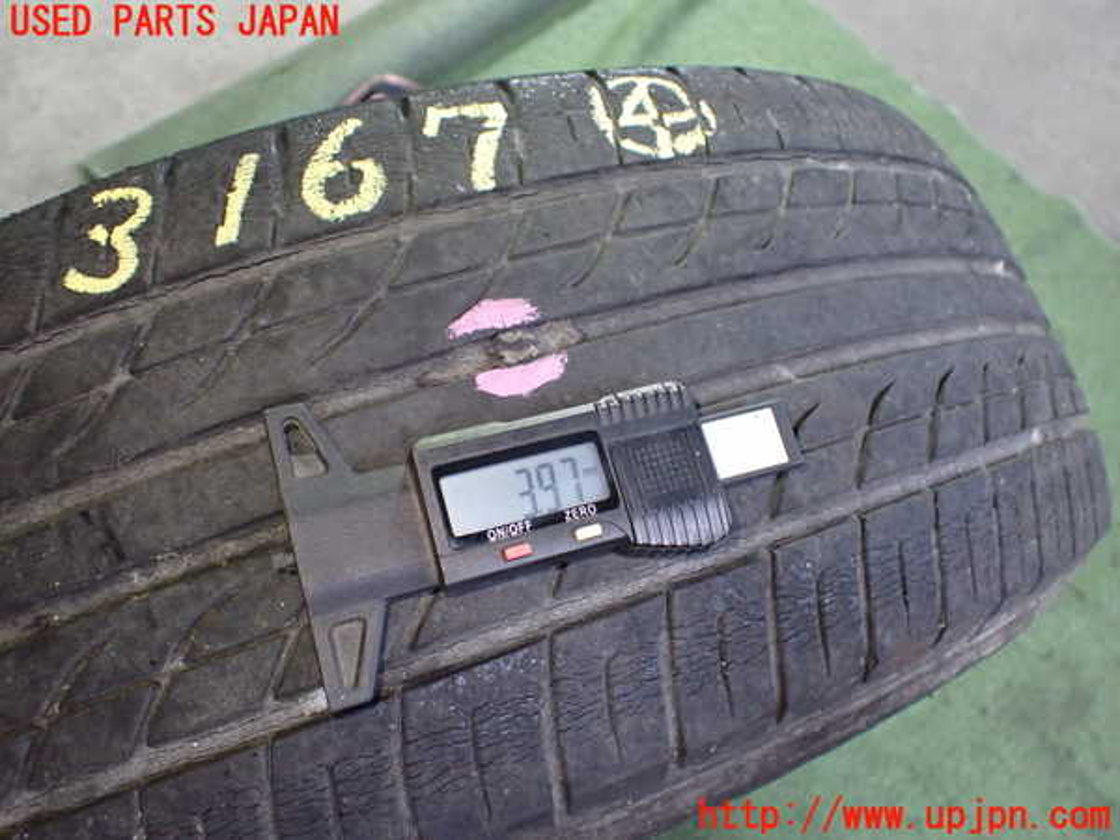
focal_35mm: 30
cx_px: 560
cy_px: 420
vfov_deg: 46.8
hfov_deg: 60.0
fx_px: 971
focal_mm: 5.4
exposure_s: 1/80
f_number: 2.3
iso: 800
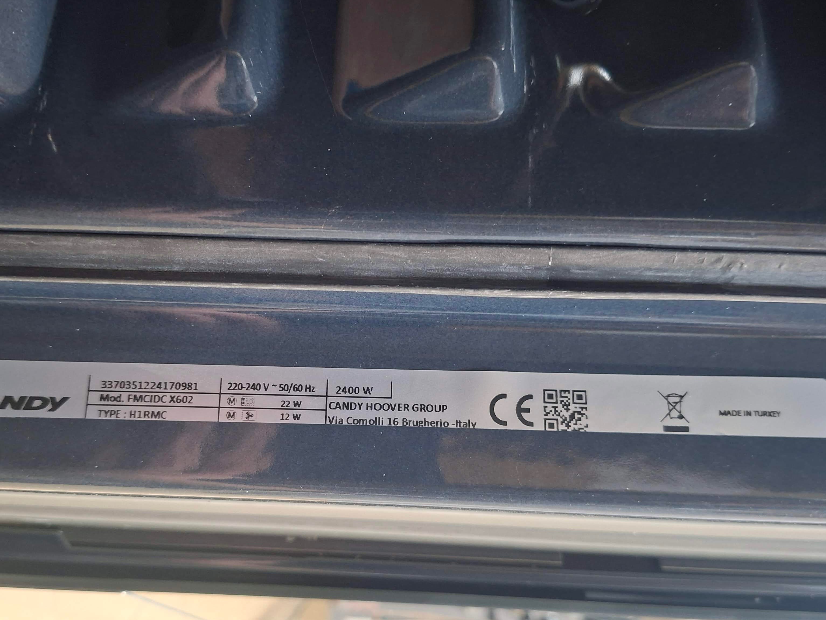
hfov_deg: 59.7
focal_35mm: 30
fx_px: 716
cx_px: 358
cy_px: 355
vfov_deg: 46.7
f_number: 1.8
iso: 500
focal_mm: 5.54
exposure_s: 1/25
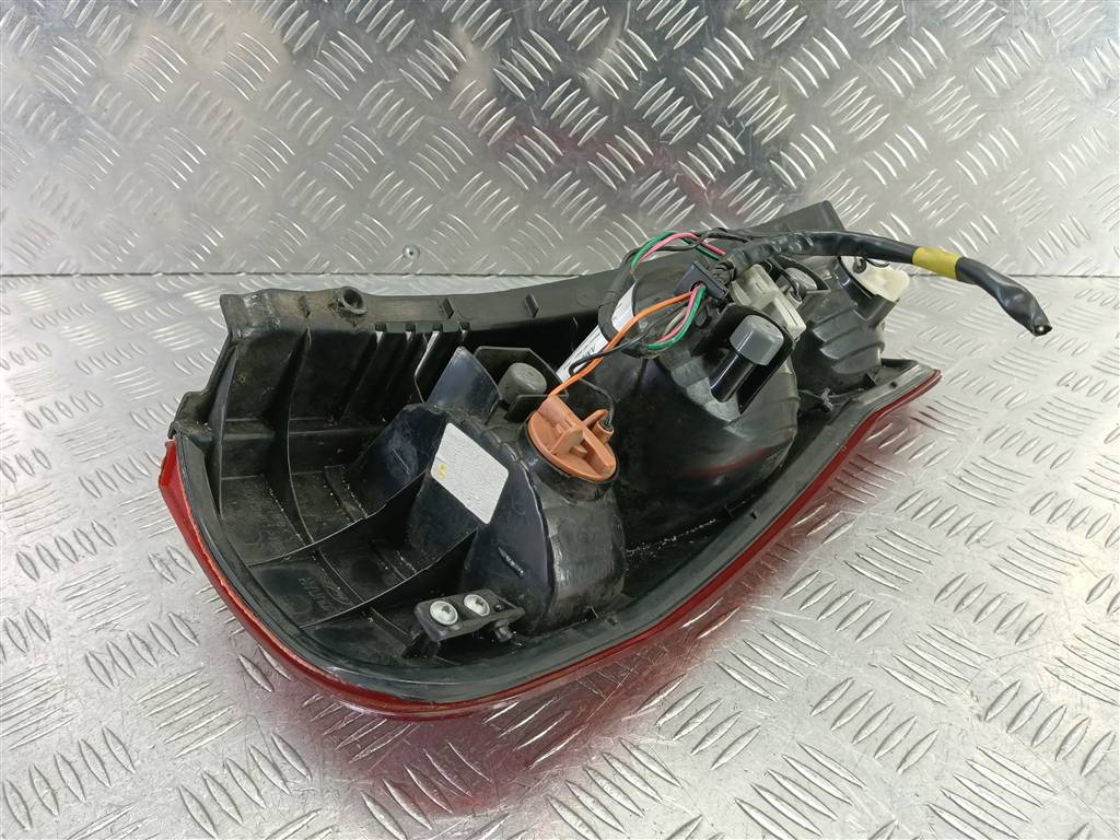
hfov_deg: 65.3
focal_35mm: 27
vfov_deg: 51.4
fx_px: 874
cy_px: 420
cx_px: 560
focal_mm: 4.11
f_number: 1.6
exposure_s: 1/50
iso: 213
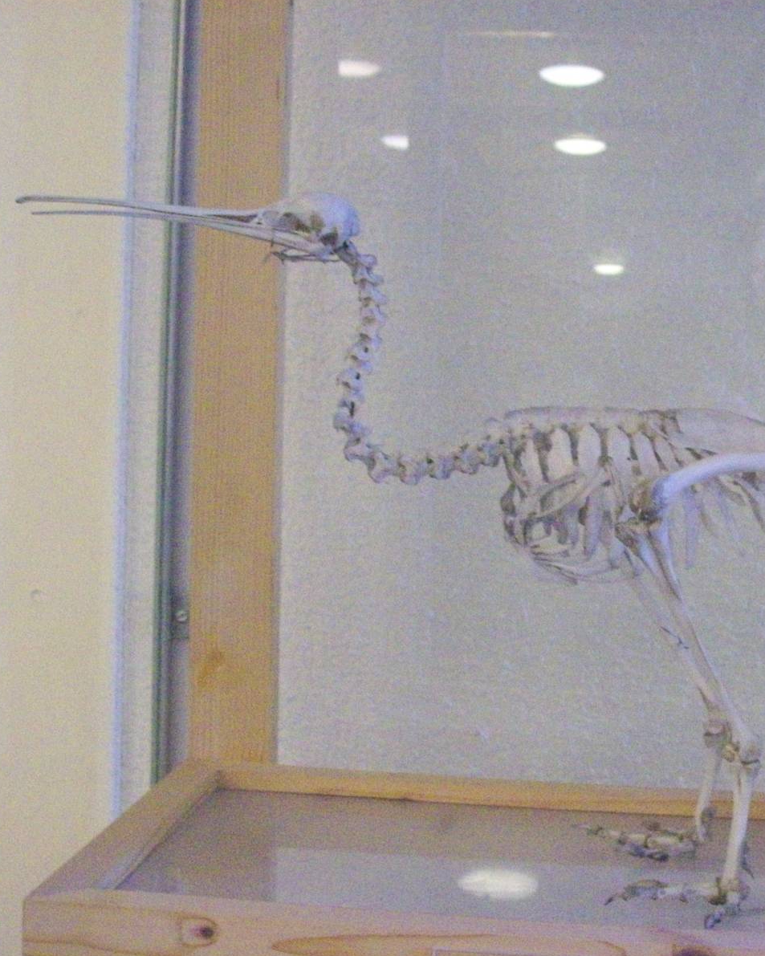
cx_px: 580
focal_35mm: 59
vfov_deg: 32.0
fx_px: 1670
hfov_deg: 25.5
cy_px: 478
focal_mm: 7.6
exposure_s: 1/21.5
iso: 800
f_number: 3
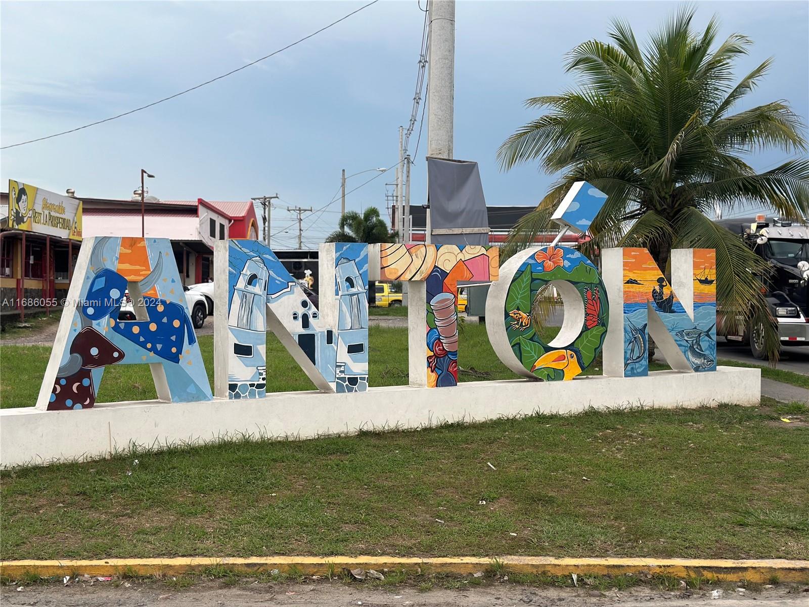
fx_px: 1122
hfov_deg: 39.7
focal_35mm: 48
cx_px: 404
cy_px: 304
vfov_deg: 30.3
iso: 80
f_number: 1.78
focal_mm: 6.86
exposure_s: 1/797
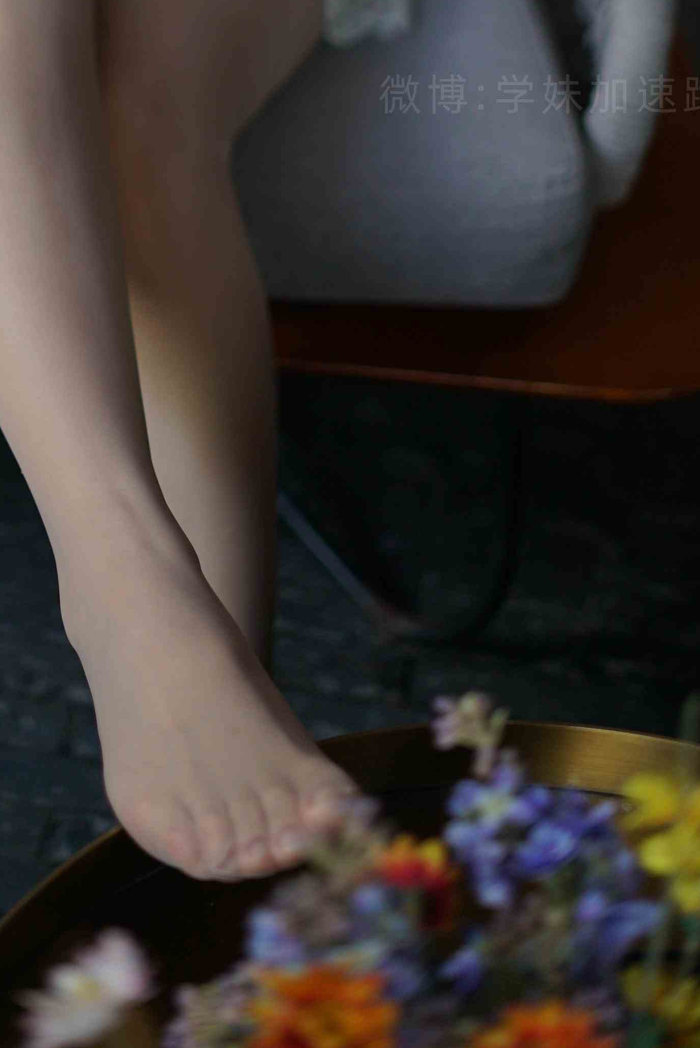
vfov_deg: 19.2
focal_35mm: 103
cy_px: -26
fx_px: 2999
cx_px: 155
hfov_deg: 13.3
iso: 200
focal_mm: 50
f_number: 1.8
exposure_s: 1/500
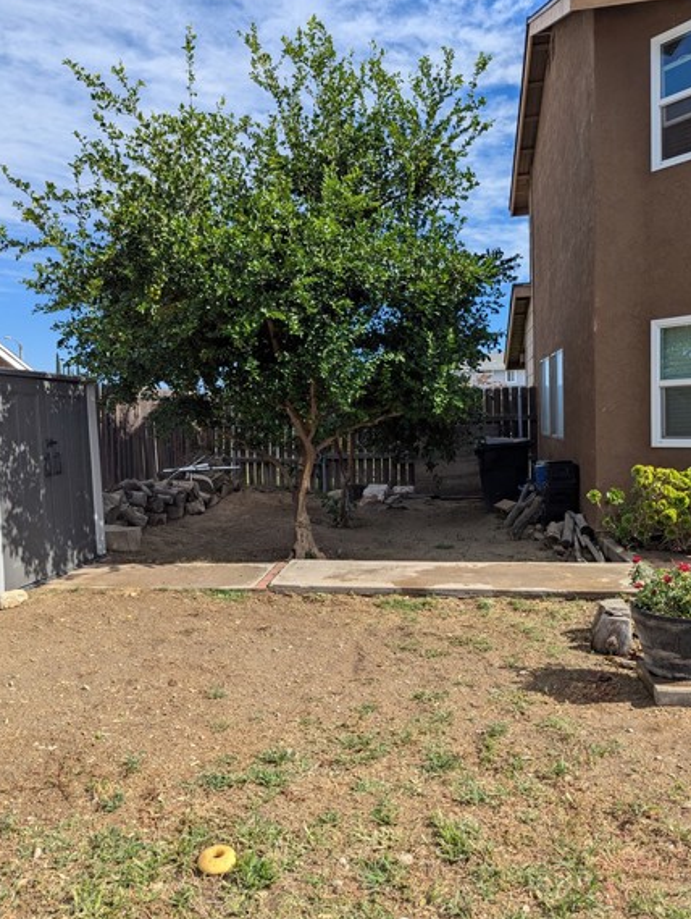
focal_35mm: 27
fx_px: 717
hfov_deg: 51.4
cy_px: 465
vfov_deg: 65.3
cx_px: 334
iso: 44
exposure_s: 1/1887
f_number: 1.85
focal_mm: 6.81
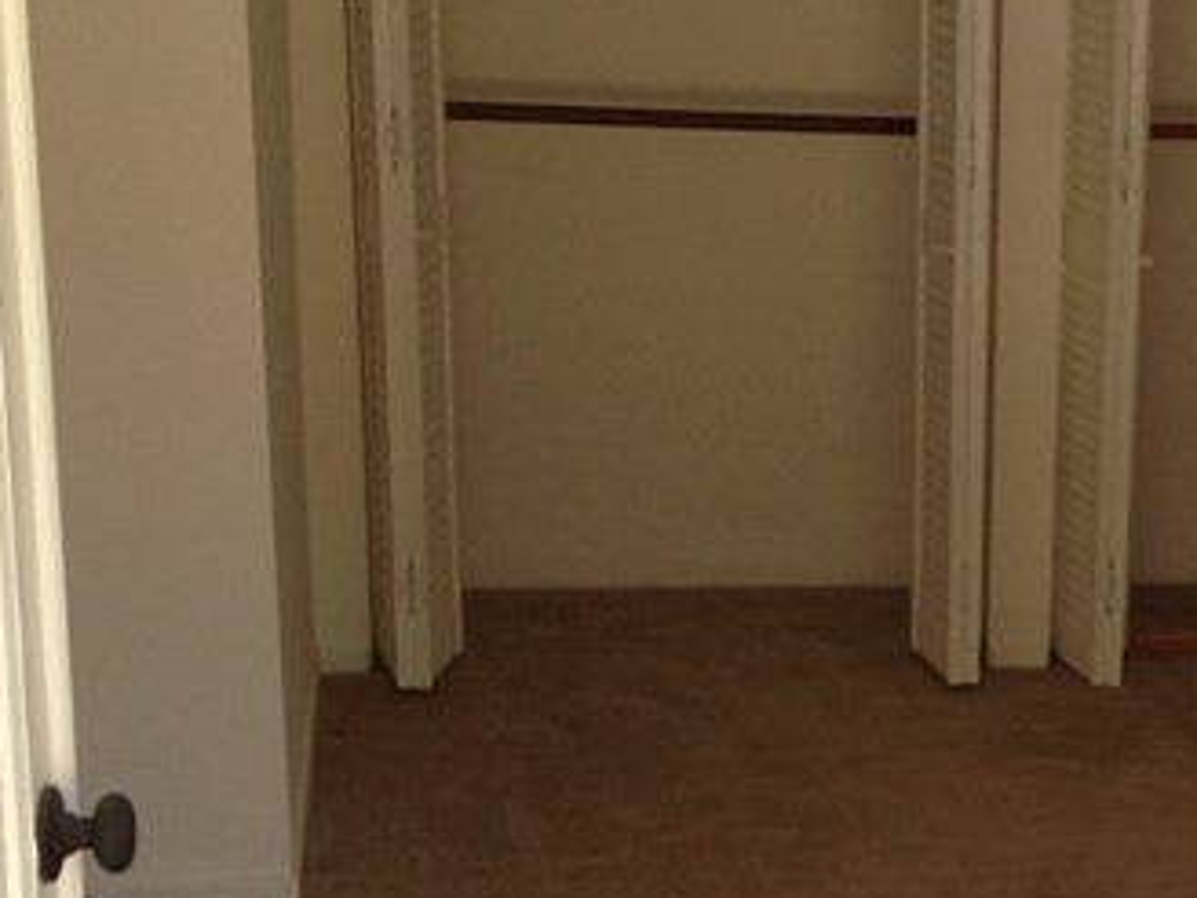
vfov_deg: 14.3
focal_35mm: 103
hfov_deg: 18.0
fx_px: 3562
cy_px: 745
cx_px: 1474
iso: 50
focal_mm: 4.12
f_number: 2.4
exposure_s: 1/122
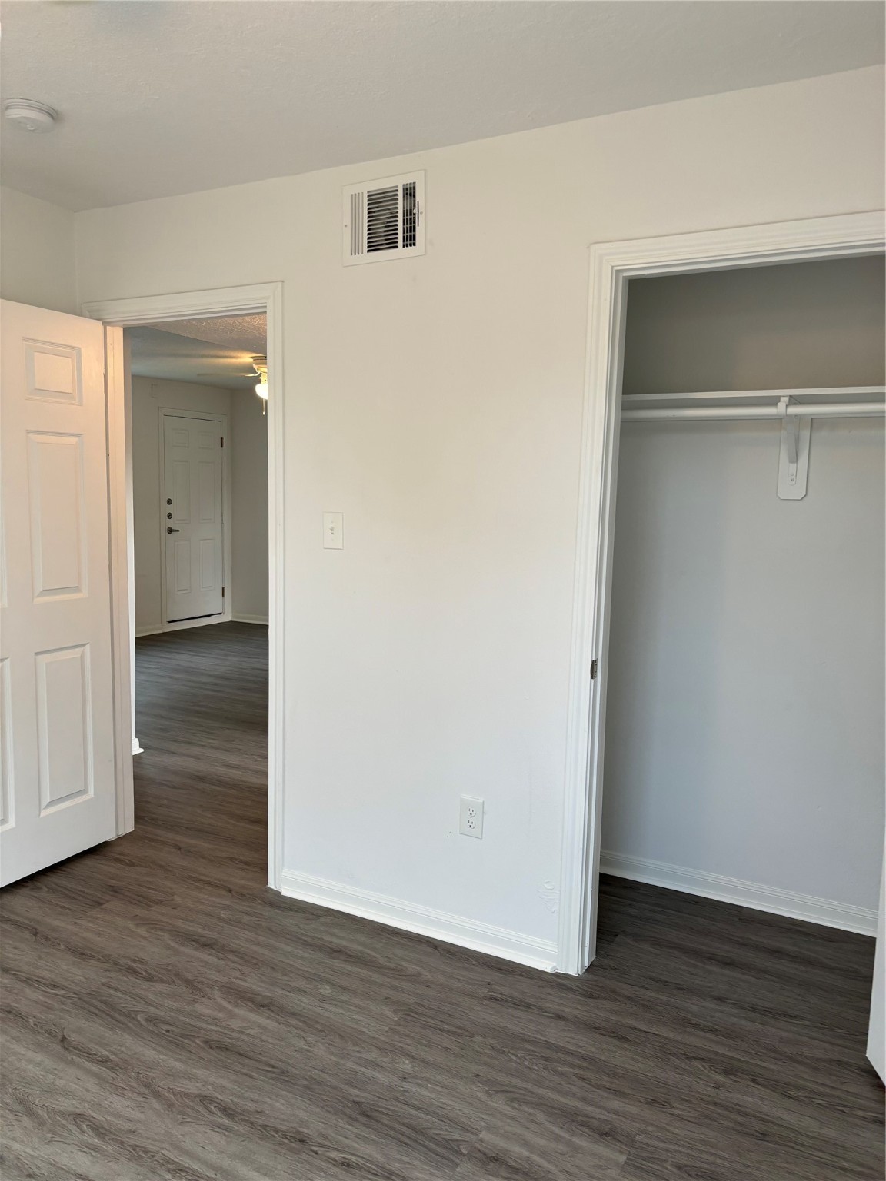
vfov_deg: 67.3
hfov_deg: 53.1
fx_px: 887
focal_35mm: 26
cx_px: 443
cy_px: 590
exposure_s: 1/121
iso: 100
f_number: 1.6
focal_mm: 5.96
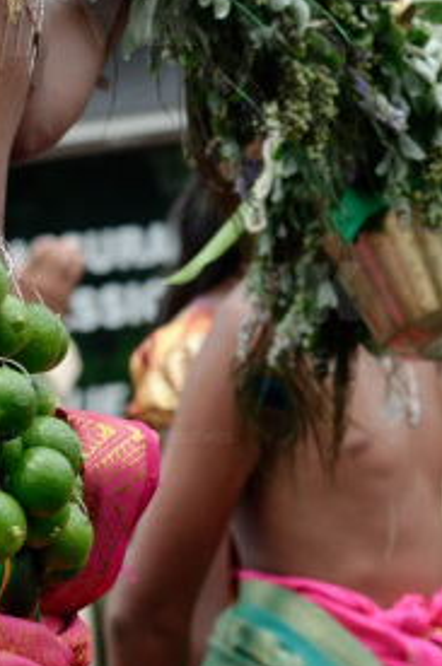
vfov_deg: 9.0
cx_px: -35
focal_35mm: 228
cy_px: 72
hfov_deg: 6.0
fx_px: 4215
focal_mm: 70
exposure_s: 1/400
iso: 200
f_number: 6.3
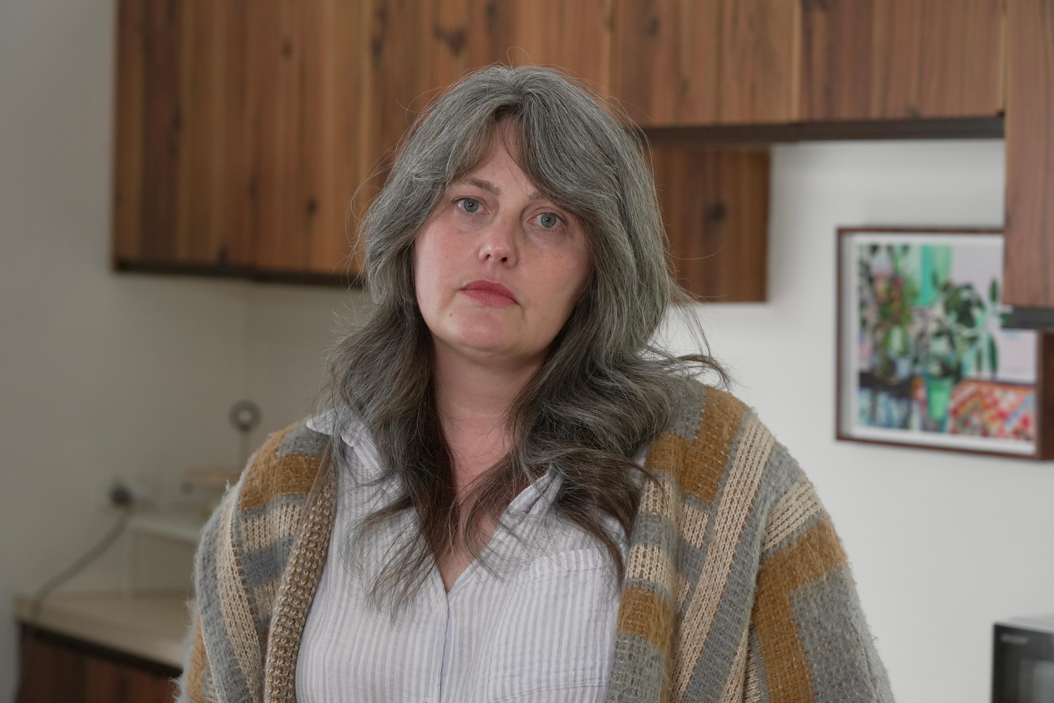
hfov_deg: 19.5
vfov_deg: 13.0
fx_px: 3074
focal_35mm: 105
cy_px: 352
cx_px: 527
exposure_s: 1/250
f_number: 5.6
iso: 2500
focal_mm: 105
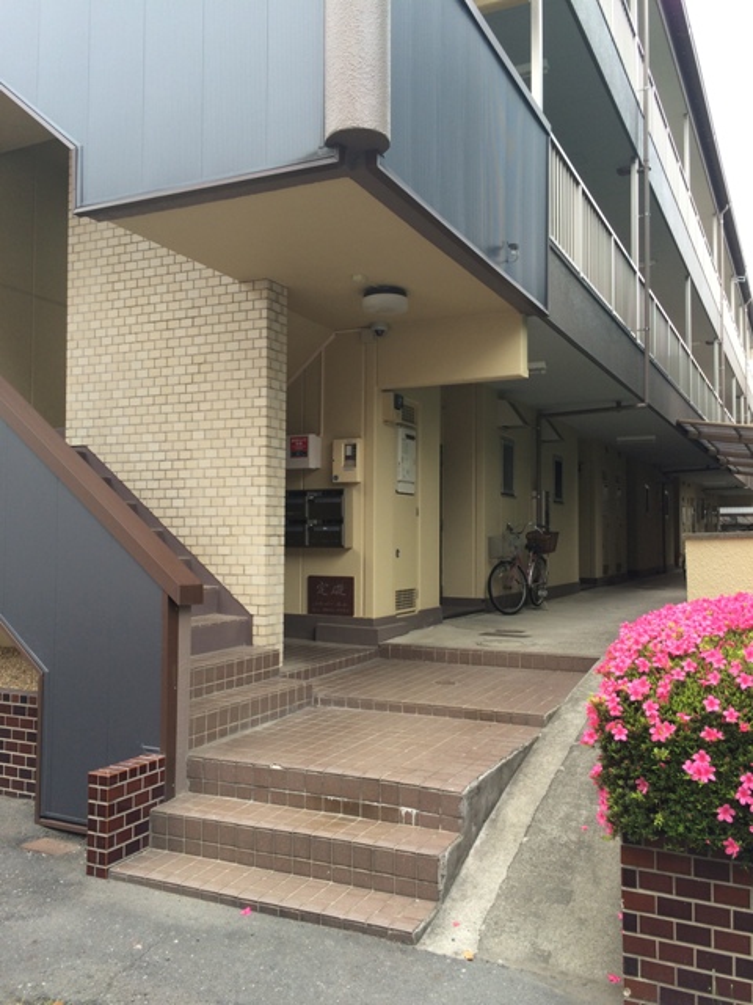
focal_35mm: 29
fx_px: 841
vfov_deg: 61.7
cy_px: 502
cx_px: 376
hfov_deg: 48.2
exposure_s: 1/221
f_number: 2.2
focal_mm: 4.15
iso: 32
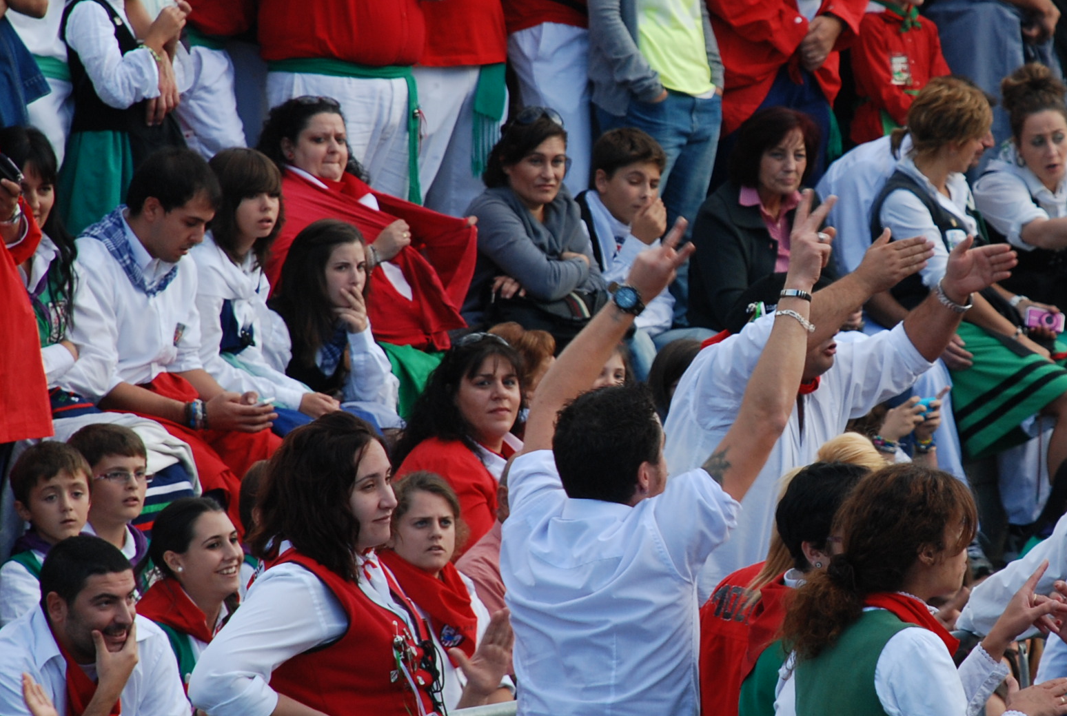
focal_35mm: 379
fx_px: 11254
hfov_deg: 5.4
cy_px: 333
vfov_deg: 3.6
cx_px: 810
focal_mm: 135
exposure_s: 1/125
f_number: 5.6
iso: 280
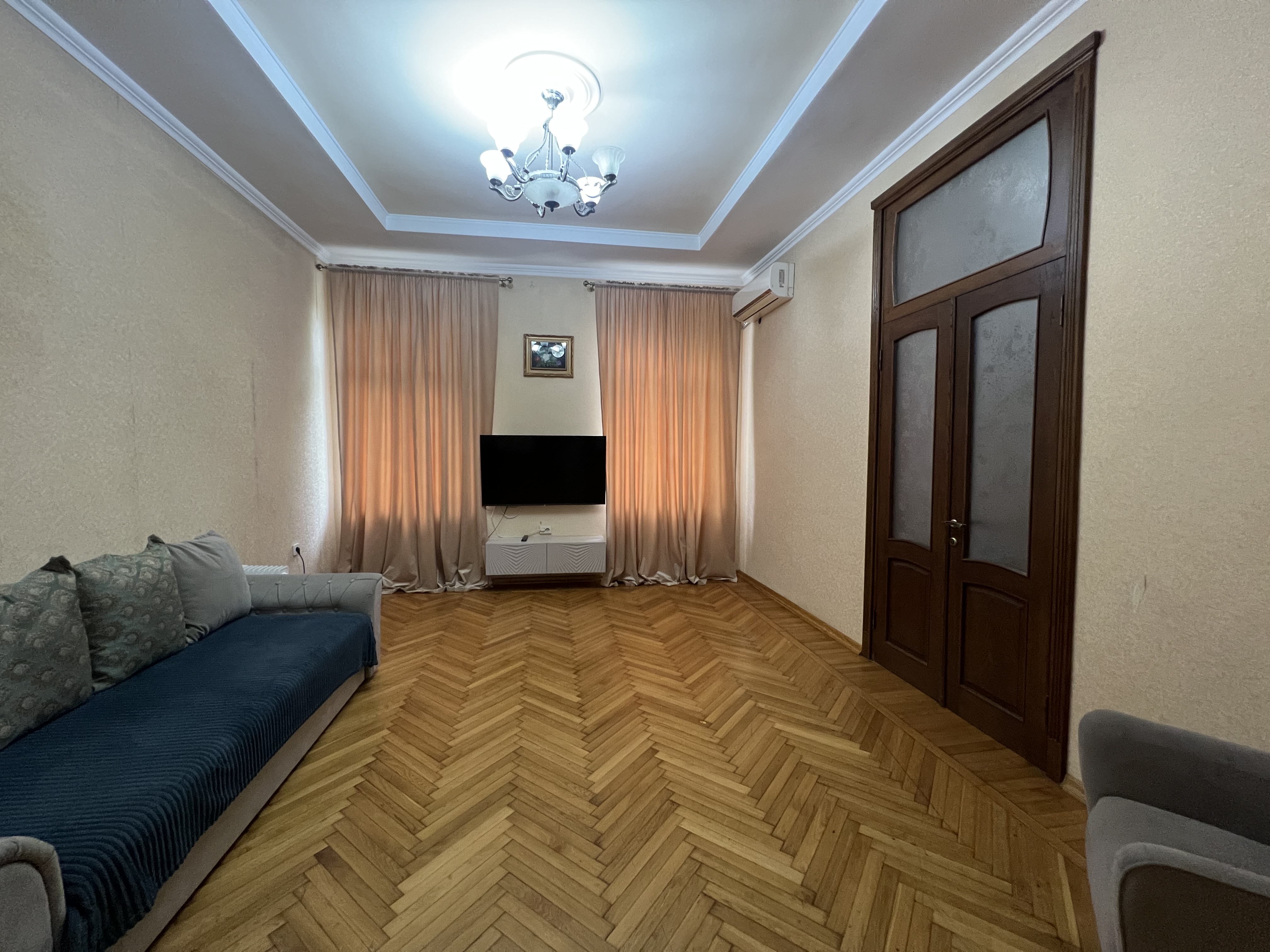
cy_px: 476
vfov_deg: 89.9
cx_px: 635
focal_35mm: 13
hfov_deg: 106.2
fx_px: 477
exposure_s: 1/50
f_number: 1.8
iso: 400
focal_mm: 1.57
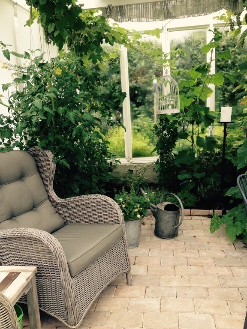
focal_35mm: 35
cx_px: 124
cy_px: 164
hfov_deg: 40.7
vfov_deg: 52.6
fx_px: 333
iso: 50
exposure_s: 1/174
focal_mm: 4.28
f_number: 2.4
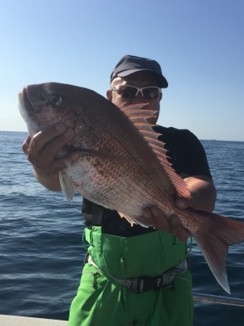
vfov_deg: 51.3
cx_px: 128
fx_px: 339
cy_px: 149
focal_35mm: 36
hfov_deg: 39.6
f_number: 2.2
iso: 25
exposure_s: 1/1972
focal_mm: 4.15
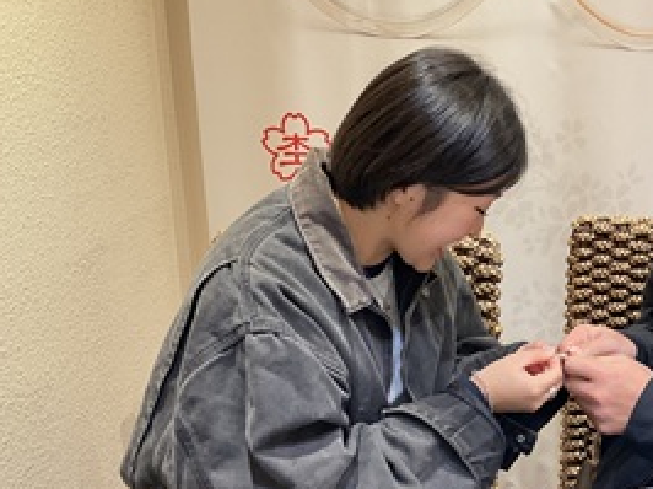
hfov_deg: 37.5
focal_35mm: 49
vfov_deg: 29.5
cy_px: 308
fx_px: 924
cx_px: 525
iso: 64
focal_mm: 3
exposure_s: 1/50
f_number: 1.8
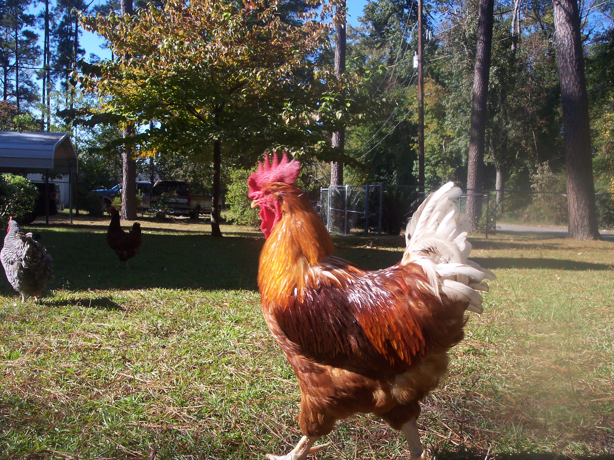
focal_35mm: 38
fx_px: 674
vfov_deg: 37.7
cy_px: 230
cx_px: 307
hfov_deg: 49.0
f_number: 4.8
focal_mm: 8
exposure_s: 1/350
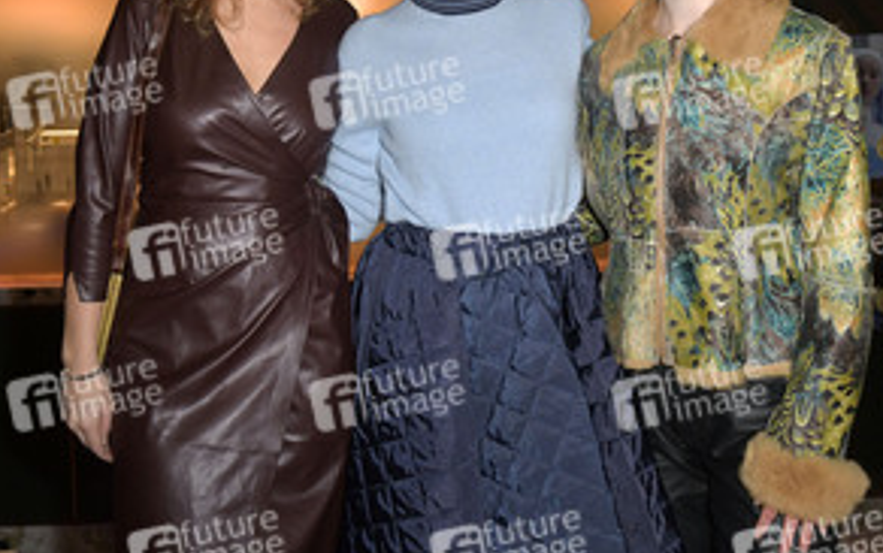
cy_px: 169
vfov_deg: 29.0
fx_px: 1060
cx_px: 428
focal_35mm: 44
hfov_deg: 45.2
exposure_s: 1/250
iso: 1000
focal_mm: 28
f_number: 5
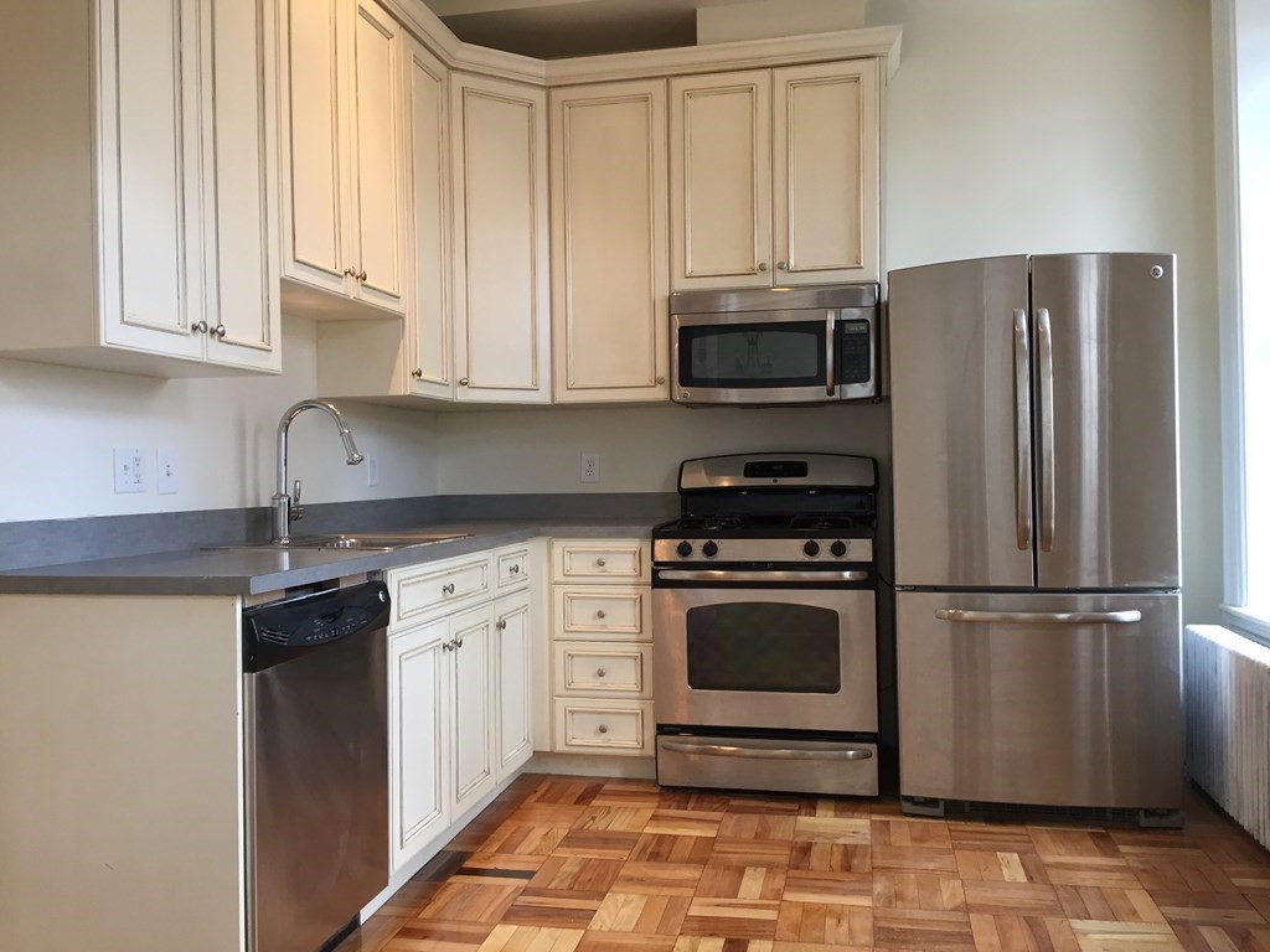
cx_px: 635
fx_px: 1064
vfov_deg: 48.2
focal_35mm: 29
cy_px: 476
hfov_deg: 61.7
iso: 64
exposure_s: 1/30
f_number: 2.2
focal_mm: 4.15
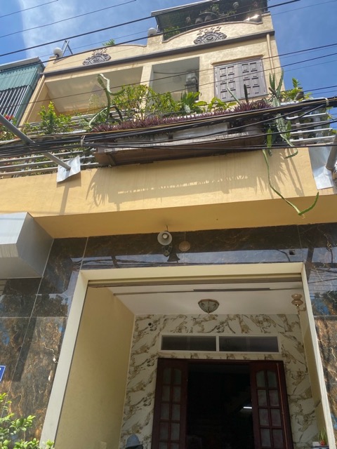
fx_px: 337
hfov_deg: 53.1
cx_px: 168
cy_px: 224
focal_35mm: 26
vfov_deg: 67.3
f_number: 1.8
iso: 32
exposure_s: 1/1701
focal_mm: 4.25
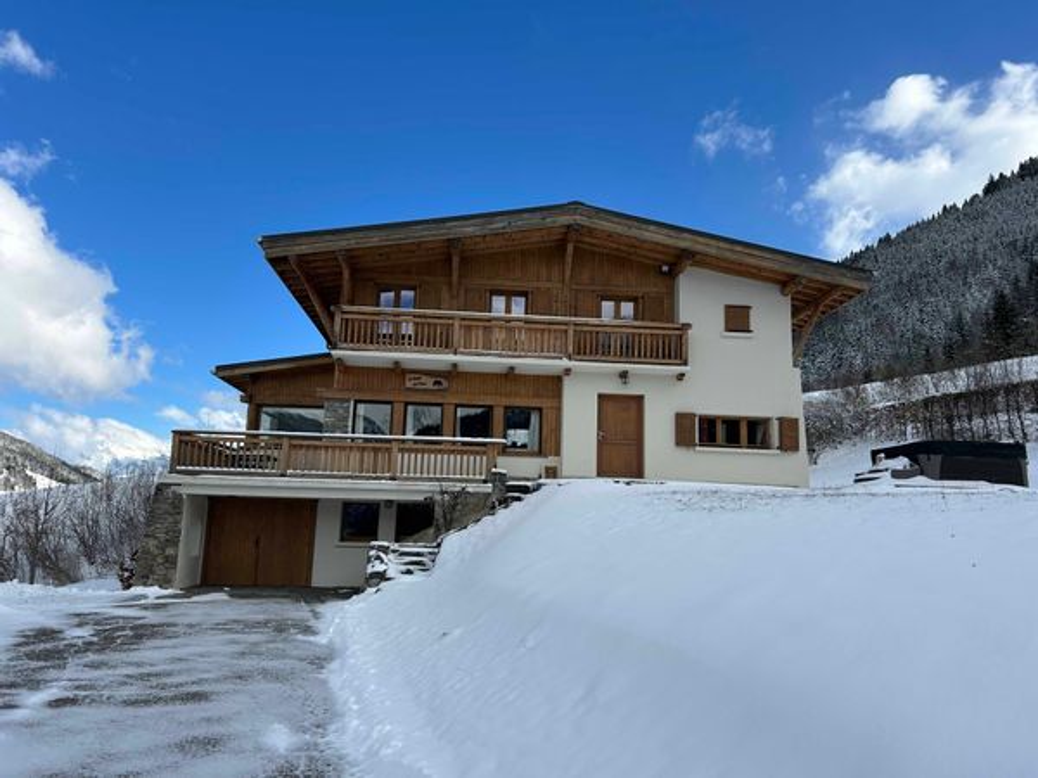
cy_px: 389
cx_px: 519
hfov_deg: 67.3
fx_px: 780
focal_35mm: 26
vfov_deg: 53.1
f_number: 1.5
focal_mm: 5.7
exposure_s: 1/4274
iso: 50
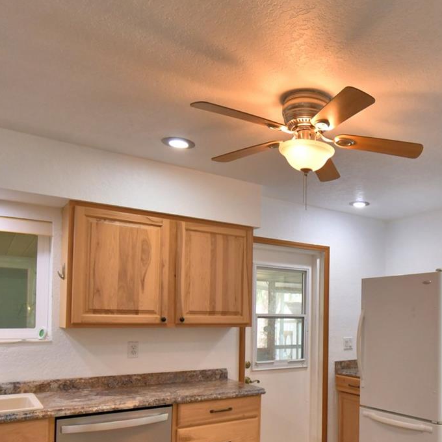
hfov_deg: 50.9
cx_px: 351
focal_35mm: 30
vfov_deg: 52.7
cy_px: 303
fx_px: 433
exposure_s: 1/80
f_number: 4.5
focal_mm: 10
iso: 400
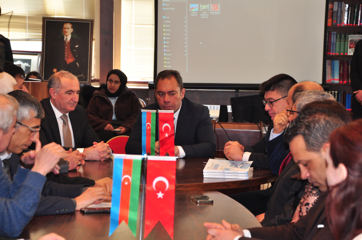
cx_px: 181
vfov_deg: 12.1
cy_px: 120
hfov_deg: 18.2
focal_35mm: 112
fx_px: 1130
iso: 400
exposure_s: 1/60
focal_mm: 75
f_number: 5
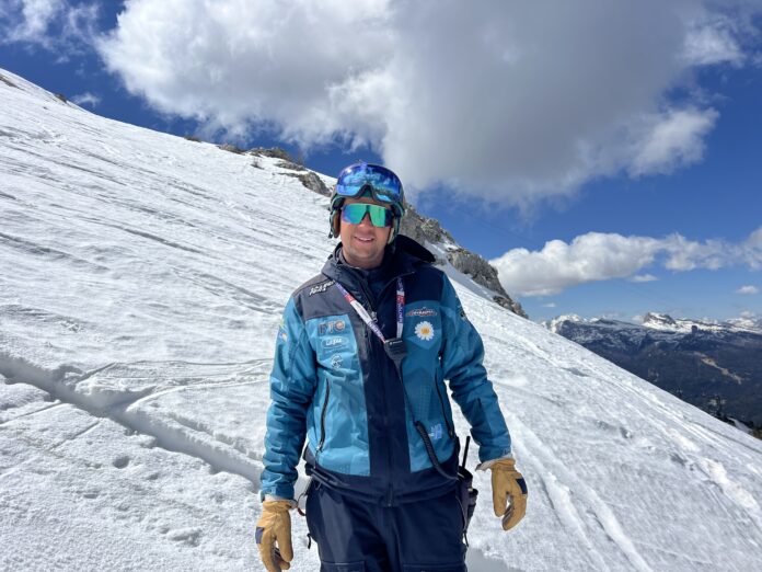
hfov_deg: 67.3
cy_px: 286
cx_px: 381
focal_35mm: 26
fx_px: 572
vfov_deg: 53.1
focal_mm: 5.7
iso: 50
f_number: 1.5
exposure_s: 1/11364
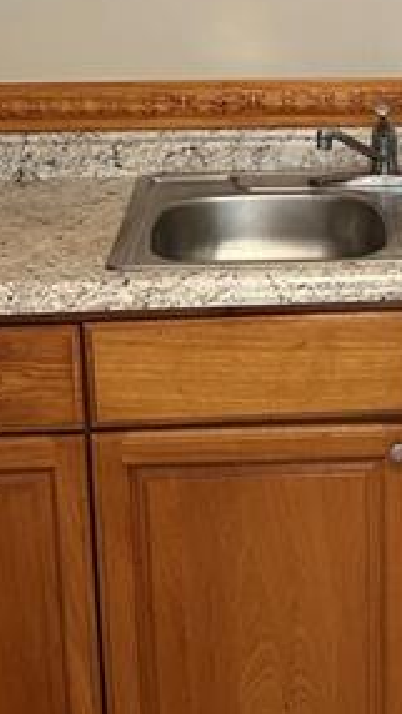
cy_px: 242
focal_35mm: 76
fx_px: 1439
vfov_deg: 27.7
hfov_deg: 15.7
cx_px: 382
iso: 200
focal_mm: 5.7
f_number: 1.5
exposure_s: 1/60
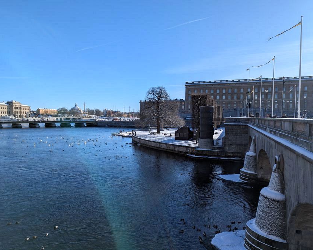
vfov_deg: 56.8
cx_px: 147
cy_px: 125
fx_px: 232
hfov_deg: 68.0
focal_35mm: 25
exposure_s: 1/2632
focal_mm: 6.81
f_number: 1.85
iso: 42
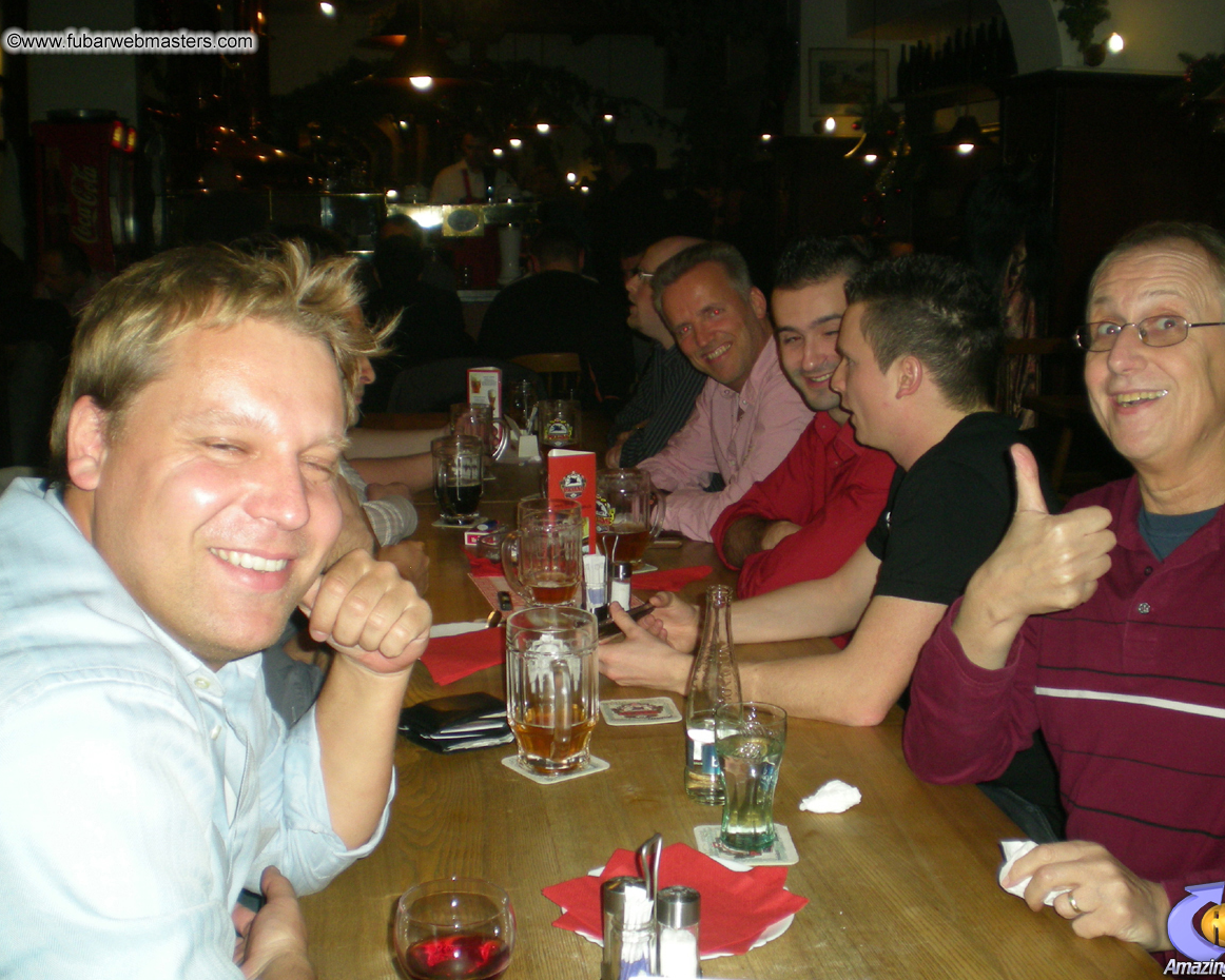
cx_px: 645
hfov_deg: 45.8
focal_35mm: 40
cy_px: 491
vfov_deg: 37.3
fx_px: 1450
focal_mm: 6.3
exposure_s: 1/60
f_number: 3.1
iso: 127
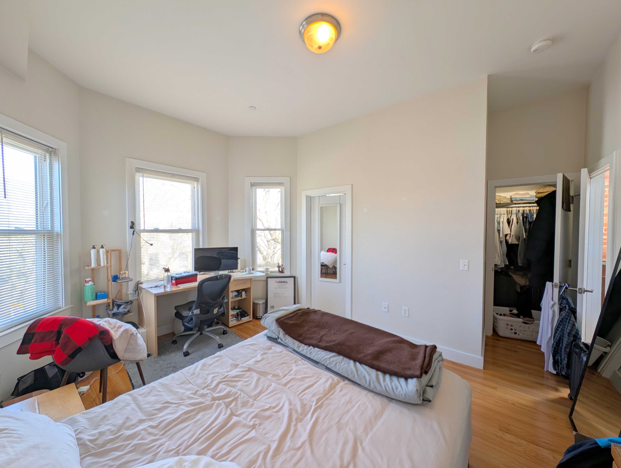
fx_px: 216
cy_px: 234
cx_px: 310
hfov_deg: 110.5
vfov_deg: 94.6
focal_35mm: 12
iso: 41
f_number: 1.95
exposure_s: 1/91.8
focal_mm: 2.23
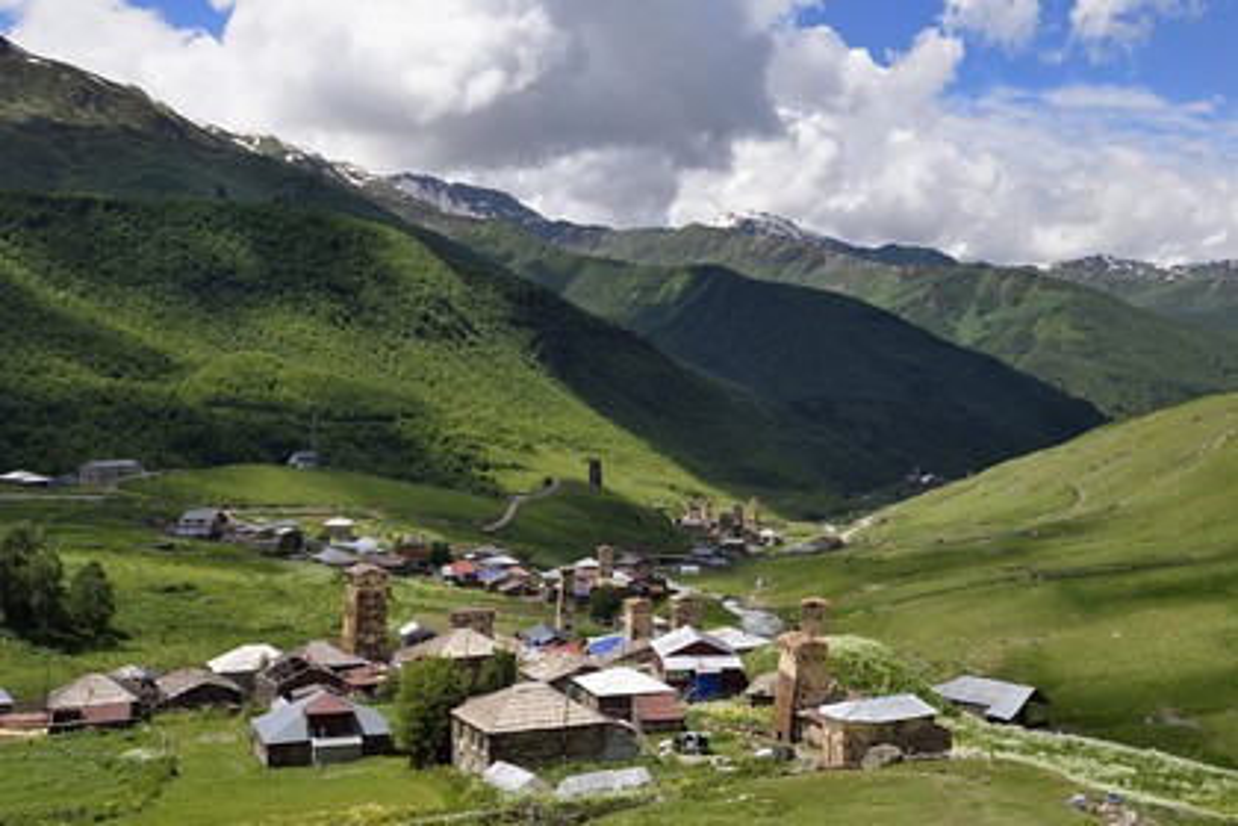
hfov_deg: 43.6
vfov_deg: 29.9
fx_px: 1547
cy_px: 413
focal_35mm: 45
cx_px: 619
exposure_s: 1/320
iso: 200
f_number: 13
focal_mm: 45
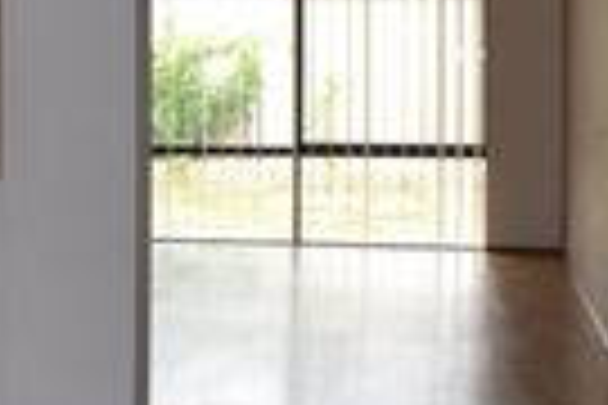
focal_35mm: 125
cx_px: -131
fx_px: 2111
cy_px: 92
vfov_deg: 10.9
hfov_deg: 15.7
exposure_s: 1/125
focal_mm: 24
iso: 250
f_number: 4
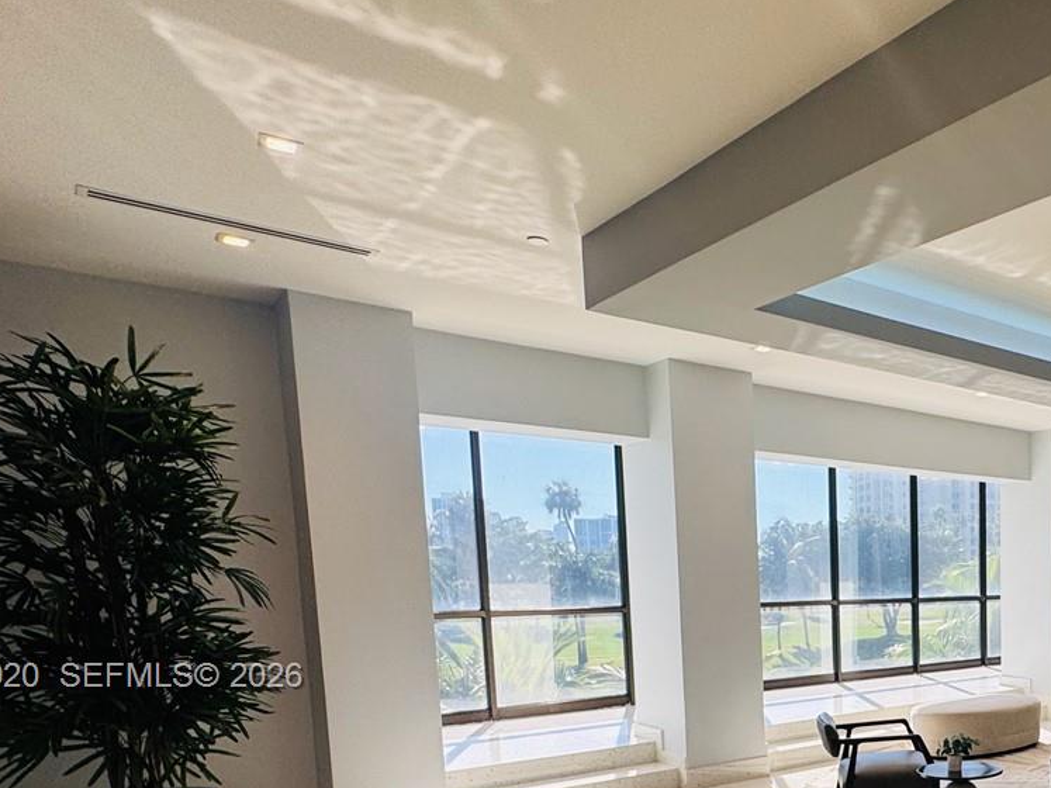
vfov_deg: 43.5
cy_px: 678
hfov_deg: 51.2
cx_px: 991
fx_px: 911
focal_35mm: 30
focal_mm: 2.22
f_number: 2.2
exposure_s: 1/154
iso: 40
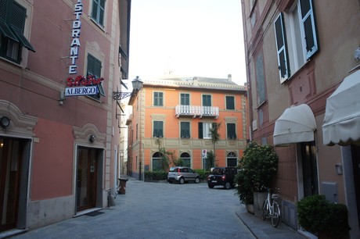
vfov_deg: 47.9
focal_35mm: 27
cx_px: 180
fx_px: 270
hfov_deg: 67.4
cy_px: 120
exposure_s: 1/250
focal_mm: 18
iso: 800
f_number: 5
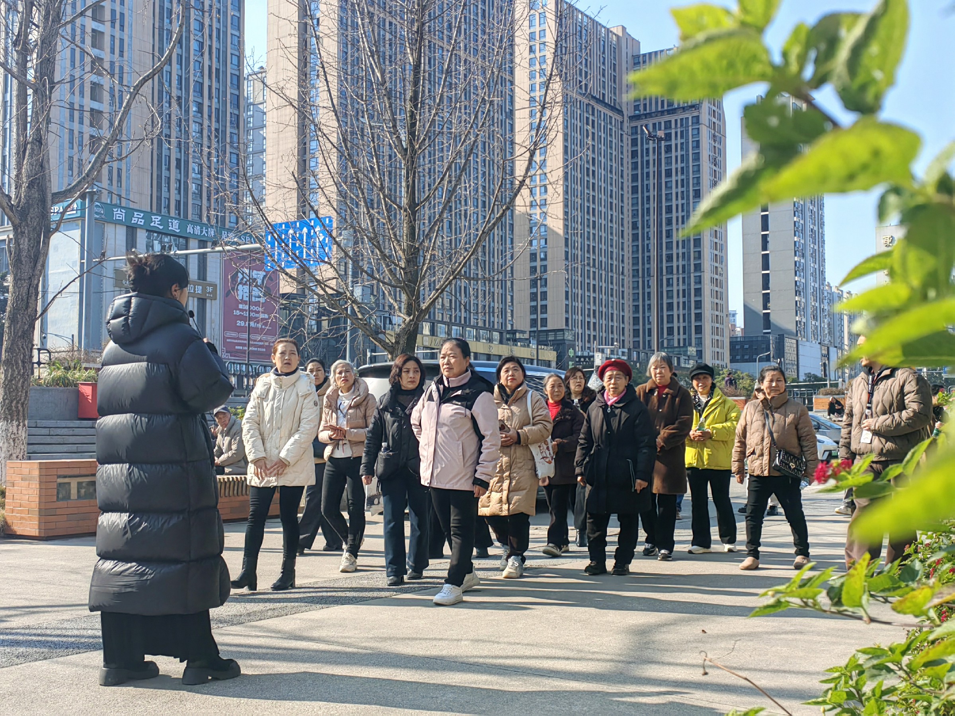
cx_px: 478
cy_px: 358
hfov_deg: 46.8
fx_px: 1104
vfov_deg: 36.0
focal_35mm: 40
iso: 50
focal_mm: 5.54
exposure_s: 1/1828
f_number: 1.8
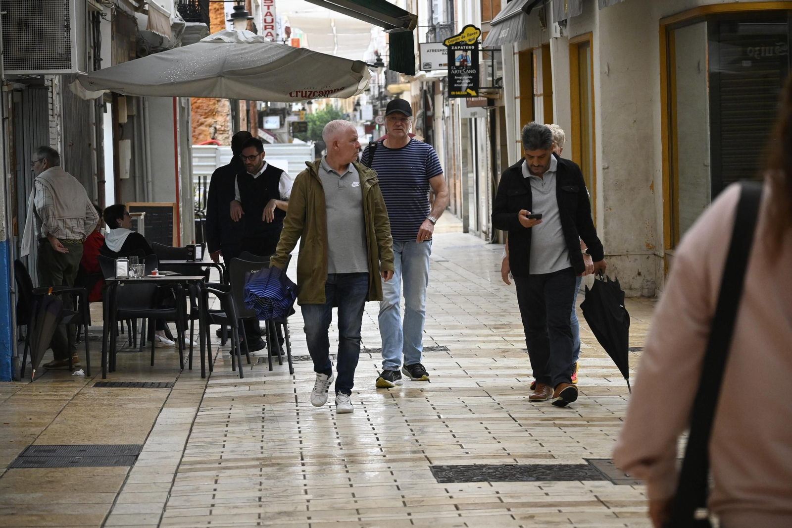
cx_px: 396
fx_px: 2705
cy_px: 264
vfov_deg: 11.1
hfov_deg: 16.7
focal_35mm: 123
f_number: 5
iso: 4000
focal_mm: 82
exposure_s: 1/320
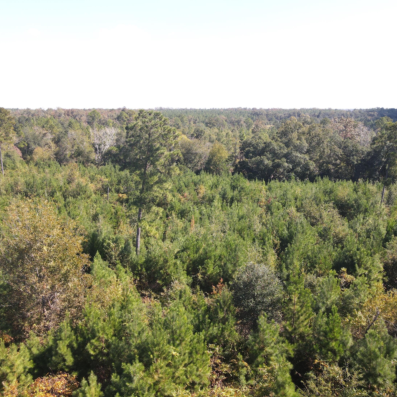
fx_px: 376
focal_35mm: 29
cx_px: 197
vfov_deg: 55.6
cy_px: 201
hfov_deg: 55.6
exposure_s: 1/240
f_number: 2.8
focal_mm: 4.5
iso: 100
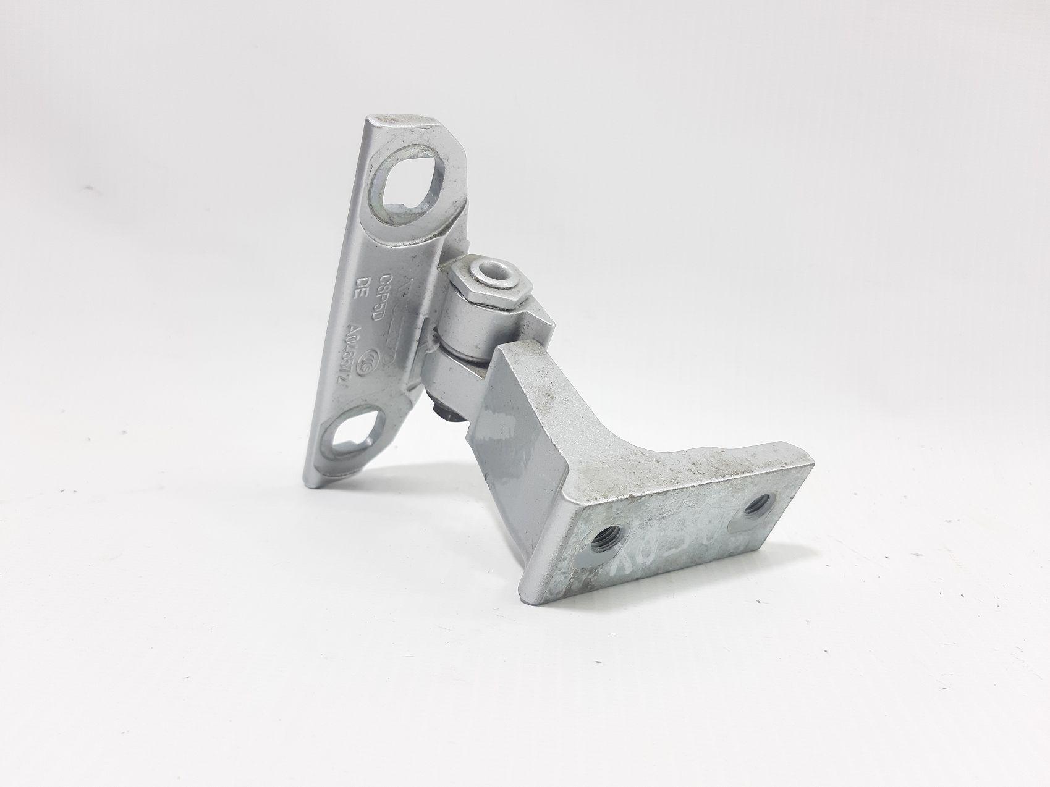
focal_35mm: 27
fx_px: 819
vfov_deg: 51.3
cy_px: 394
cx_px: 525
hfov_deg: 65.3
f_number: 1.7
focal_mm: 3.93
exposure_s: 1/50
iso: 64
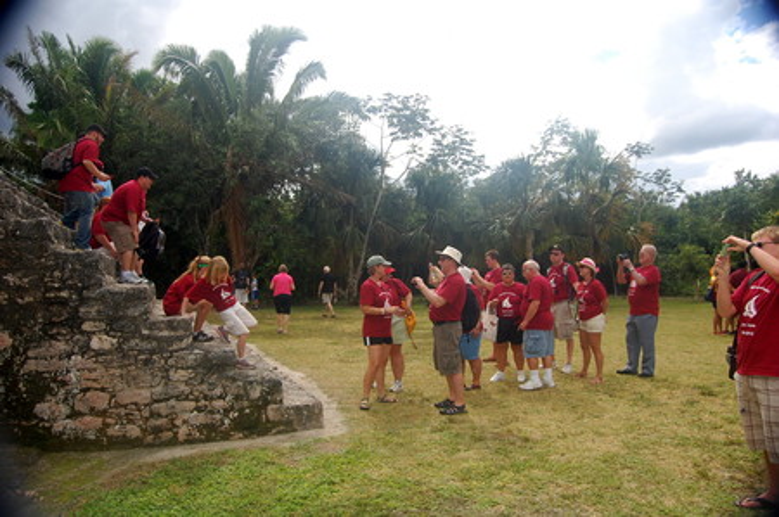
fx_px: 584
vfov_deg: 47.8
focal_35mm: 27
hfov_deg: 67.4
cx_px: 390
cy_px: 258
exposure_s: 1/500
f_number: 5.6
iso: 250
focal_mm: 18
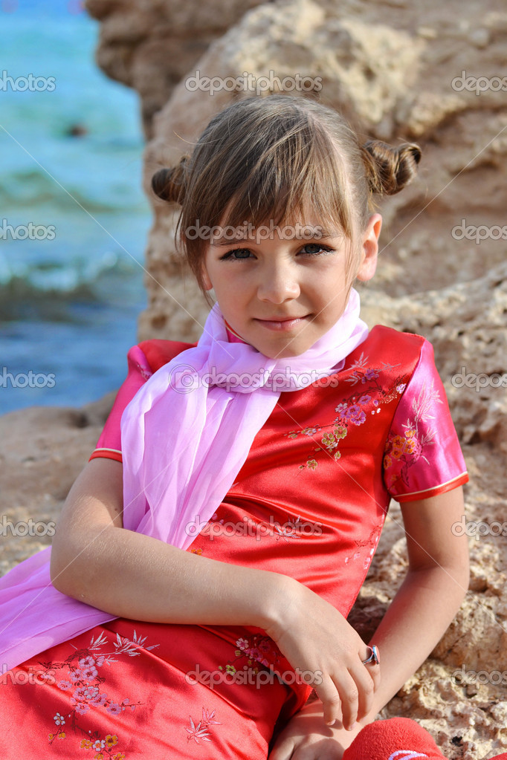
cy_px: 380
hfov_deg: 18.2
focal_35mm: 75
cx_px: 254
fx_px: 1584
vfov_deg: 27.0
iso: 100
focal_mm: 50
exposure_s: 1/800
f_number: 4
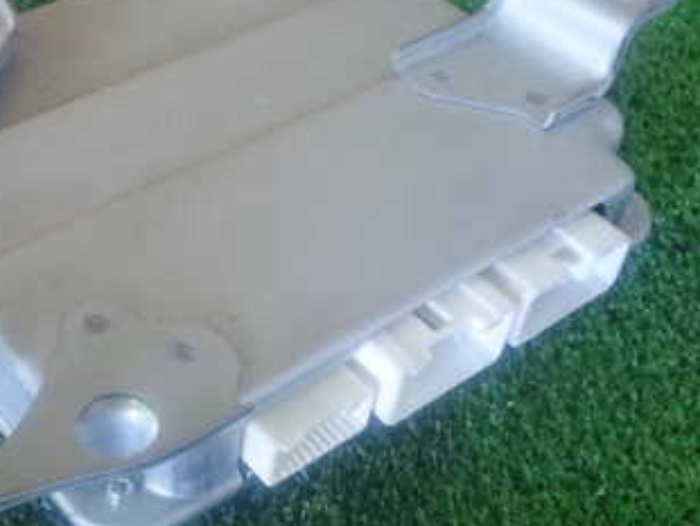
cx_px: 228
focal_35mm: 58
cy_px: 314
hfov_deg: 32.9
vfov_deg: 25.2
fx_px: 1174
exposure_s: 1/30
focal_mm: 5.5
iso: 640
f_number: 2.3
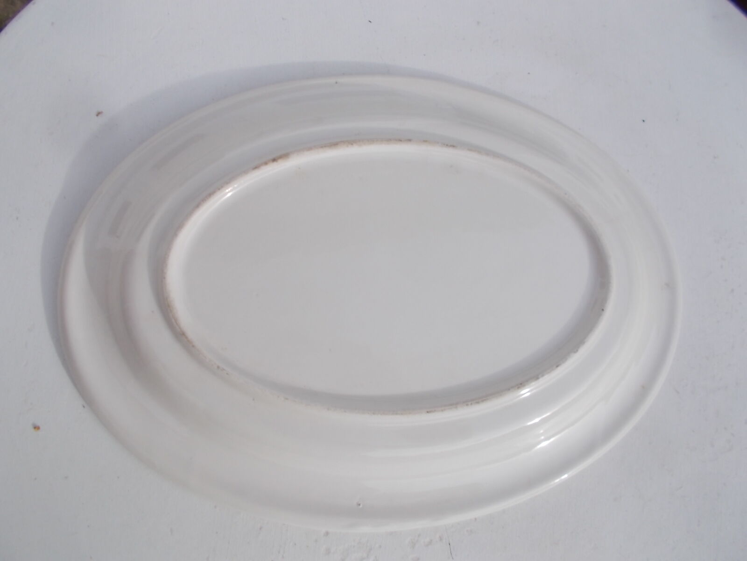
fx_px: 561
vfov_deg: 53.1
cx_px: 374
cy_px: 280
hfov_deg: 67.3
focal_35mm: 26
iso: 80
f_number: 8
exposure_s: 1/125
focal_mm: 4.6
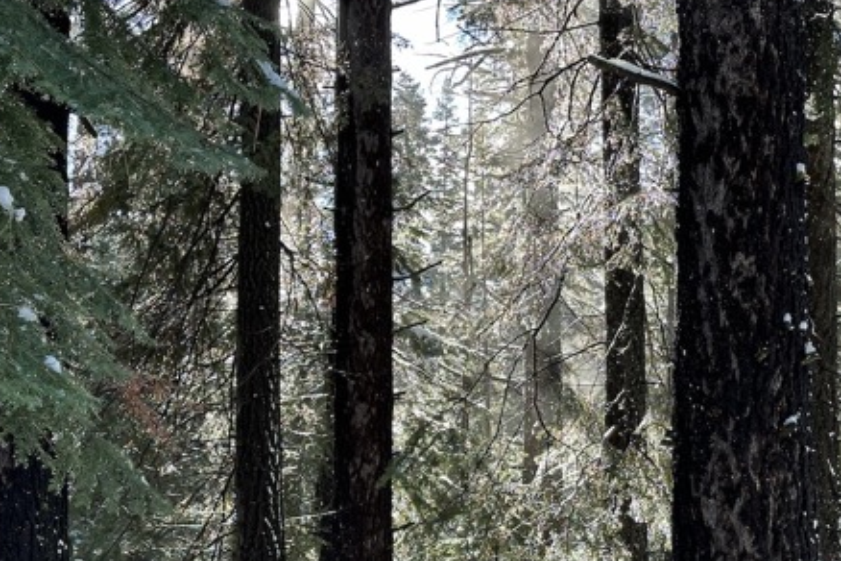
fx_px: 1705
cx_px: 524
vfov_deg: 18.6
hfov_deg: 27.6
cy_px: 371
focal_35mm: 73
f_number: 1.78
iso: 64
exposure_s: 1/307
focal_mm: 6.86
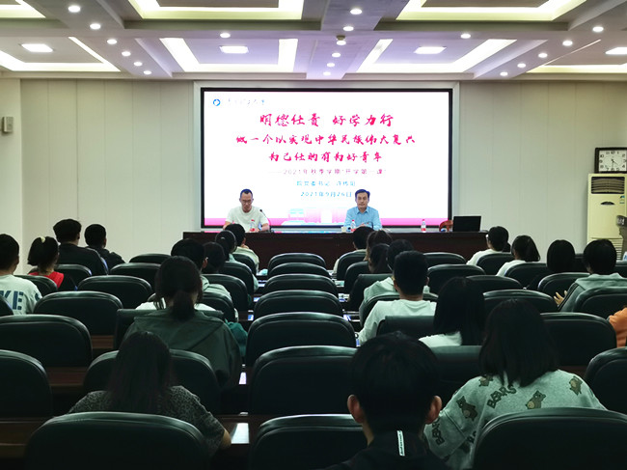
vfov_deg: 22.2
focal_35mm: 66
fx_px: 1195
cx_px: 314
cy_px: 235
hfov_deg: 29.4
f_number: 1.8
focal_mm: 5.58
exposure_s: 1/50
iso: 125
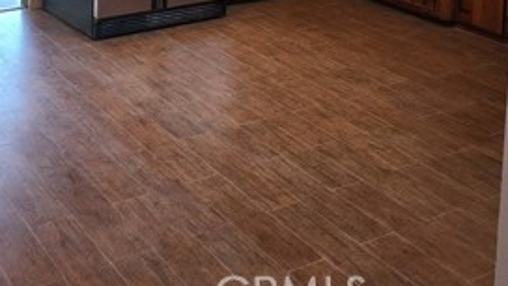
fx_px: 795
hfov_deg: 35.2
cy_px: -129
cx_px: 189
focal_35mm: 59
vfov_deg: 18.3
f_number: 1.8
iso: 125
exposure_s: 1/120
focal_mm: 6.4
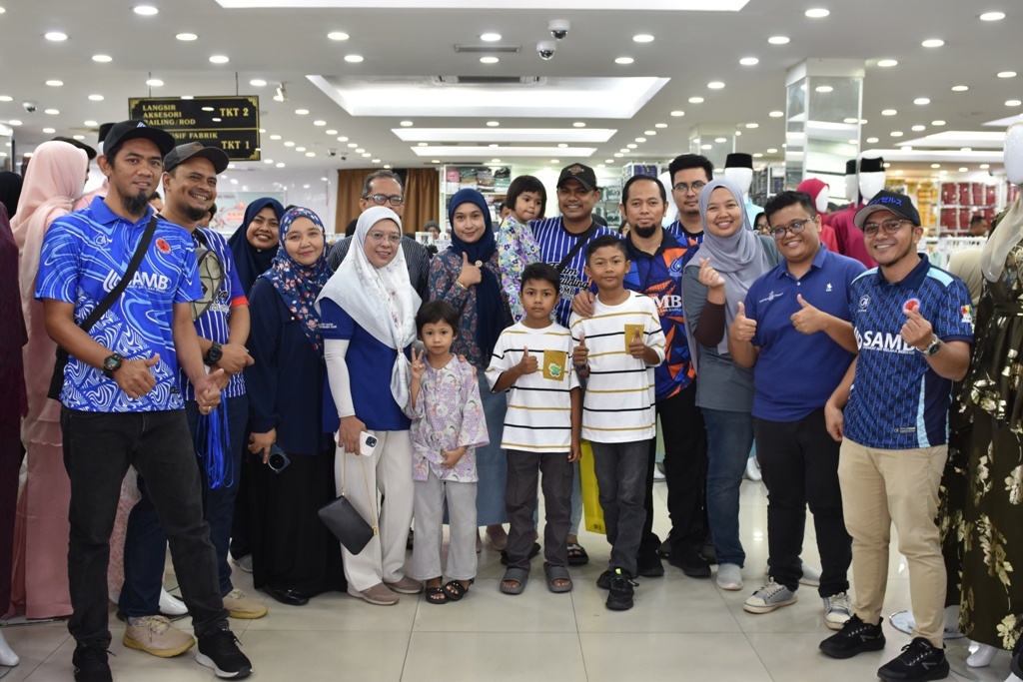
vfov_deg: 36.9
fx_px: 1023
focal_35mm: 36
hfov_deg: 53.1
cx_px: 512
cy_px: 341
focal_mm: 24
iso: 500
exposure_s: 1/60
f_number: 4
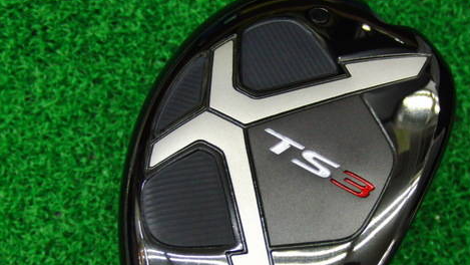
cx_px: 305
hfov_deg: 37.5
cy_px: 202
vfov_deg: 21.6
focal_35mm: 55
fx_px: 686
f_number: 3.6
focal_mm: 6.42
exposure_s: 1/50
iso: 400
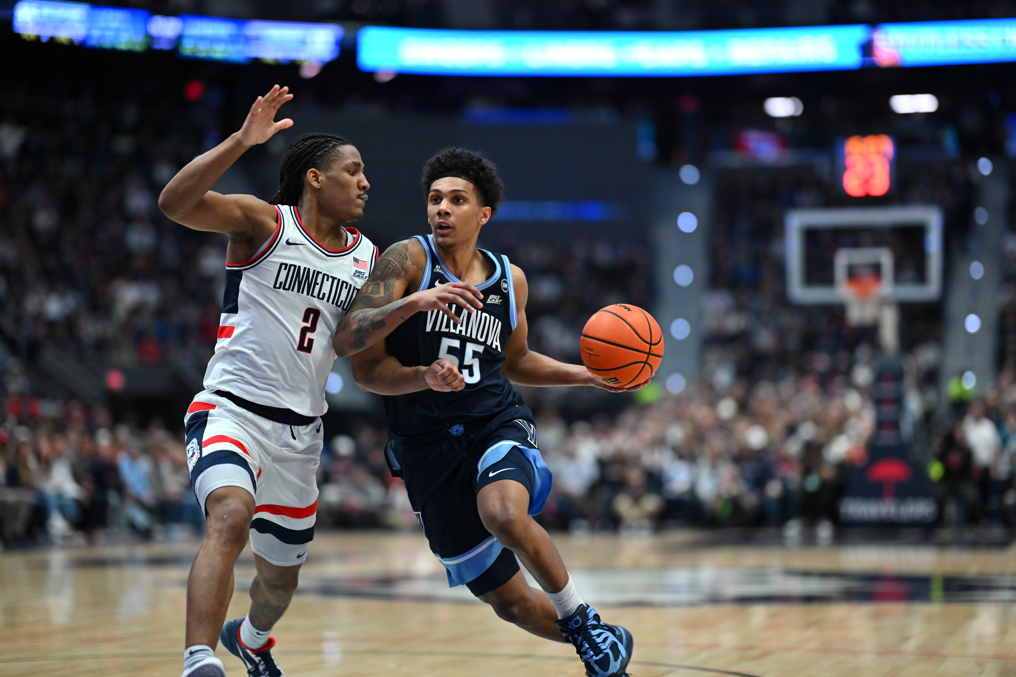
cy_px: 338
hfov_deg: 23.9
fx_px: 2399
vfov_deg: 16.1
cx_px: 508
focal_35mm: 85
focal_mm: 85
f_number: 1.2
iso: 1600
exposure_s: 1/3200
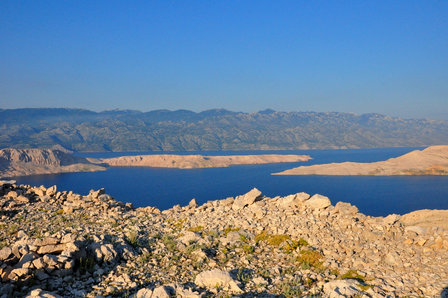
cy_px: 149
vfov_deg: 36.8
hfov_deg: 53.2
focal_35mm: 36
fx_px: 447
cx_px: 224
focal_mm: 24
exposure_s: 1/1000
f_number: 13
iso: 1250
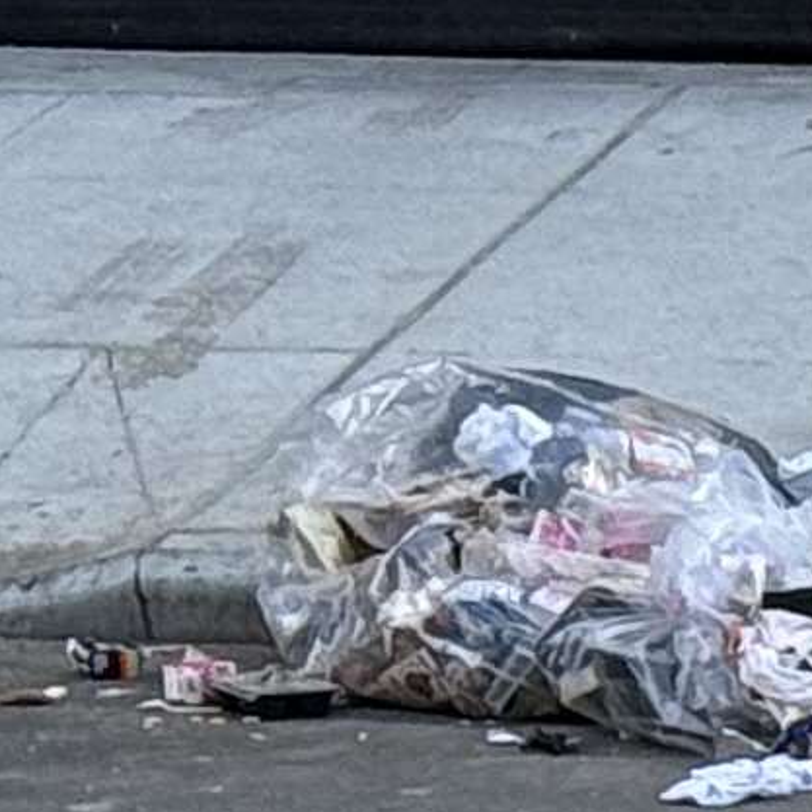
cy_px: 1680
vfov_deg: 4.2
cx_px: 3486
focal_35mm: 410
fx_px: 10881
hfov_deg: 4.0
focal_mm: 6.76
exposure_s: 1/906
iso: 64
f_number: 1.78
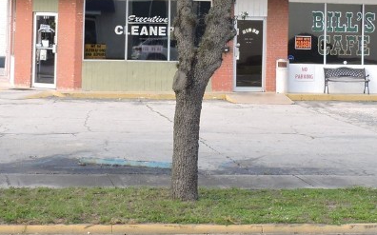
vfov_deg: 10.9
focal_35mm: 118
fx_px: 1212
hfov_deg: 17.7
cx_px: 191
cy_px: -58
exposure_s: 1/500
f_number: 3.4
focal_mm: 7.7
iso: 200
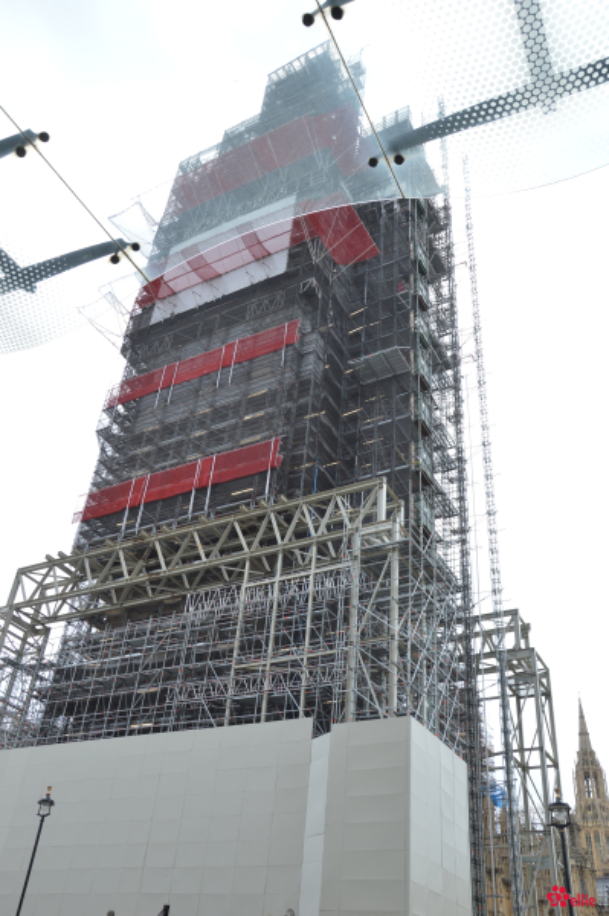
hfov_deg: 41.6
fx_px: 801
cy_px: 458
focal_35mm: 32
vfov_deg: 59.5
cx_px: 304
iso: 100
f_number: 7.1
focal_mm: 21
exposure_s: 1/200
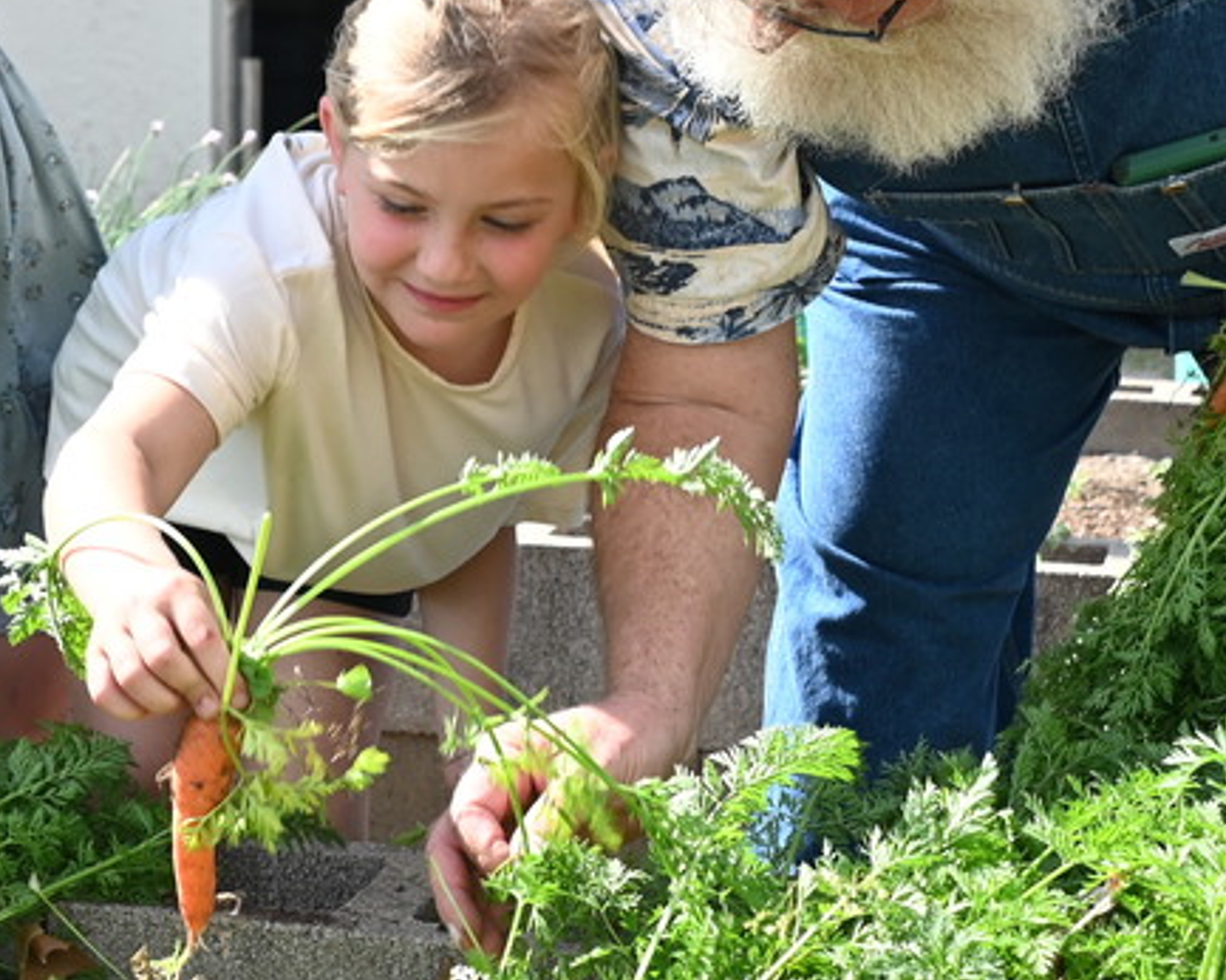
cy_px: 406
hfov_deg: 23.8
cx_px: 462
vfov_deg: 19.1
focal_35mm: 80
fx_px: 2901
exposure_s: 1/250
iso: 140
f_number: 5.6
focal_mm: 24
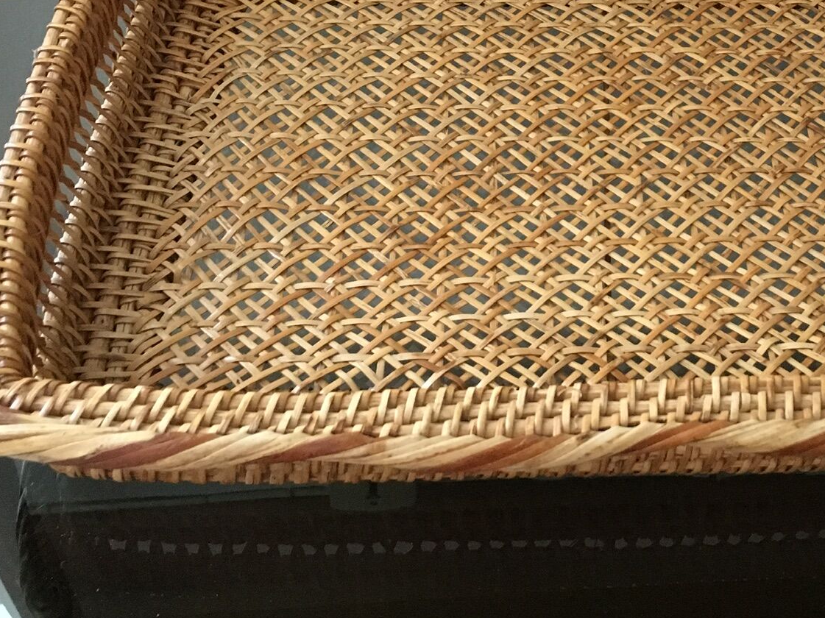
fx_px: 1263
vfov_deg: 26.7
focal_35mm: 53
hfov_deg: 35.6
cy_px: 80
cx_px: 595
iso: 250
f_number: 2.2
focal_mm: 4.15
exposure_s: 1/17
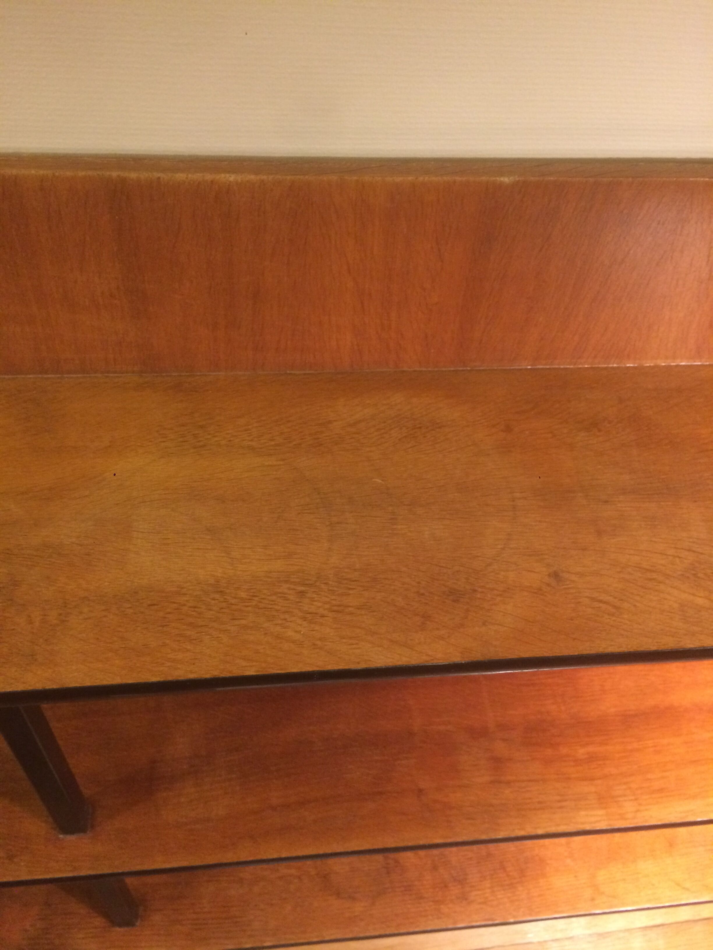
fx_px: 796
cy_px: 475
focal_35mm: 29
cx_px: 356
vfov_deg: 61.7
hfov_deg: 48.2
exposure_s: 1/25
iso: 320
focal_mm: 4.15
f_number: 2.2
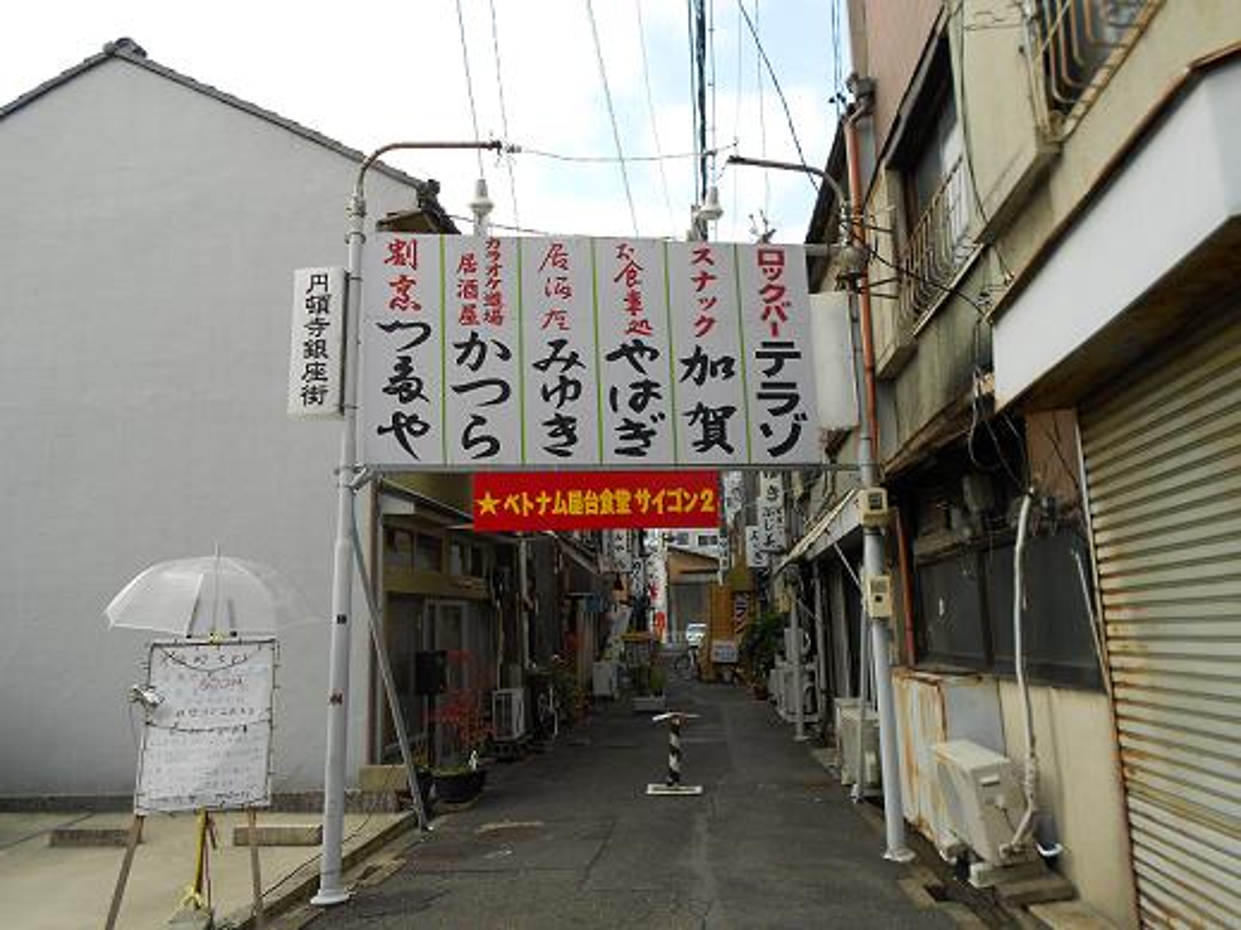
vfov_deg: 53.0
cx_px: 620
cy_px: 465
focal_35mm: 26
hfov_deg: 67.3
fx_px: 932
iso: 80
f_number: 3.2
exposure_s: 1/400
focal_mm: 4.6
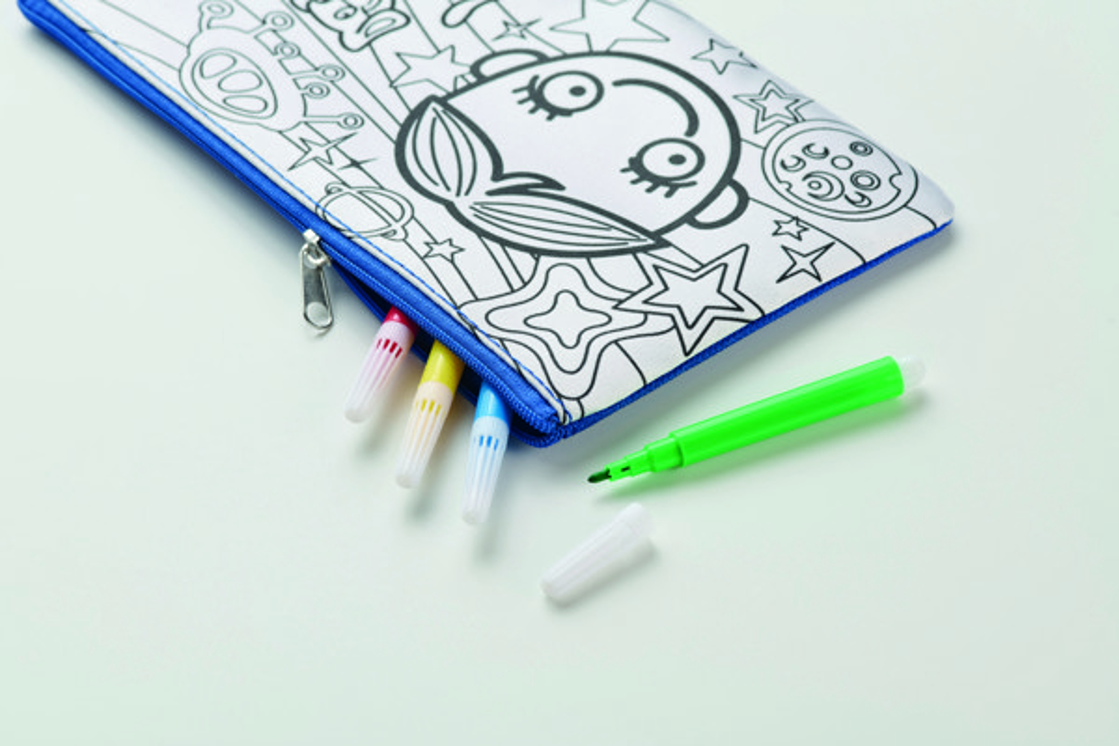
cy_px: 373
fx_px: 3263
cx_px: 560
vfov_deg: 13.0
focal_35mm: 105
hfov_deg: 19.5
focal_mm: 105
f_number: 16
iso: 80
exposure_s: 1/125
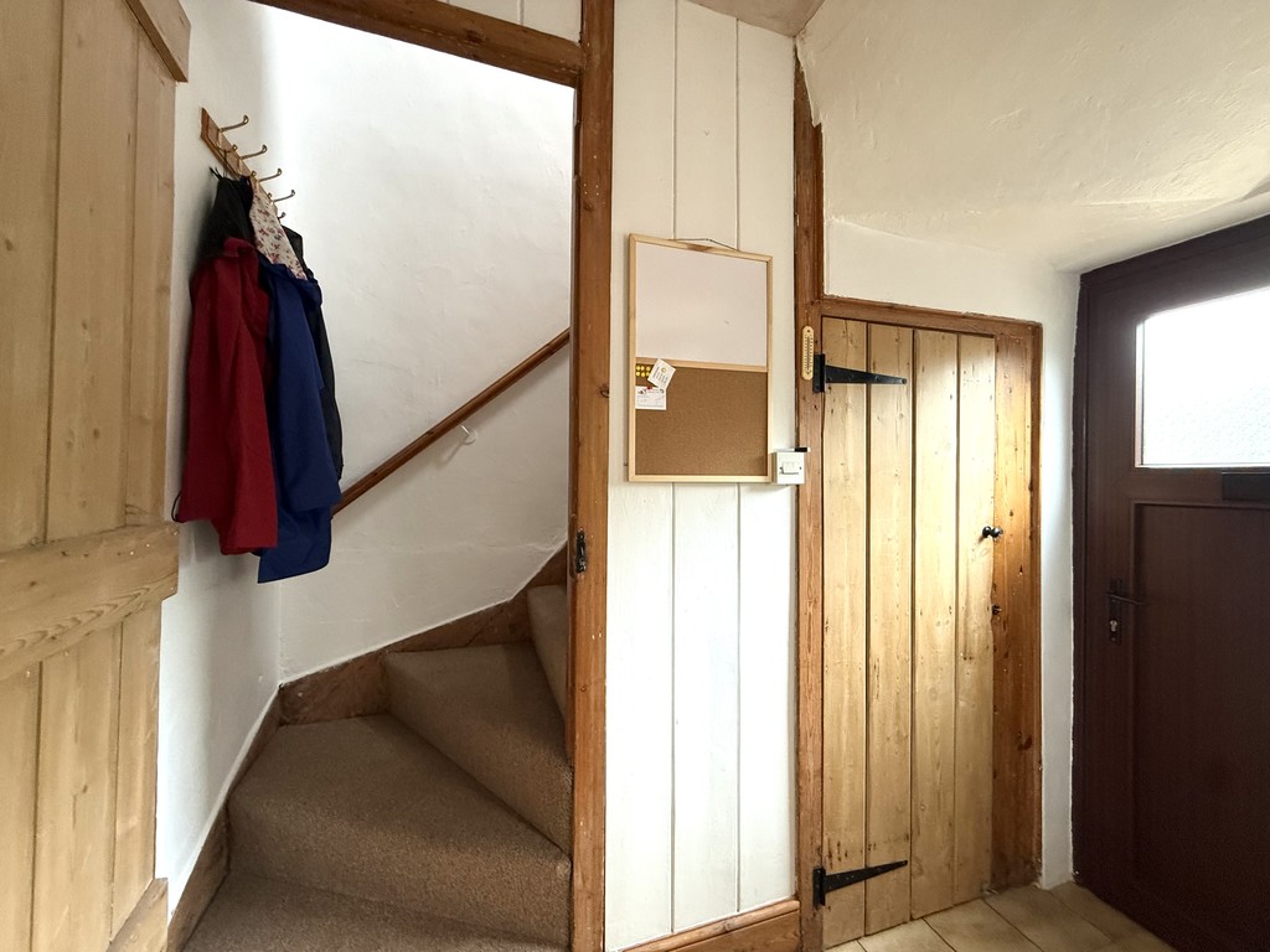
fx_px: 514
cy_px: 476
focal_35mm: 14
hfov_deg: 102.1
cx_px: 635
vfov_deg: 85.7
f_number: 2.2
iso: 320
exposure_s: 1/99
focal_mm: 2.22
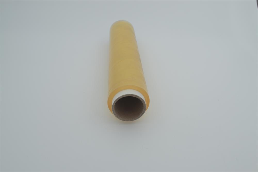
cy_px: 86
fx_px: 236
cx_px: 129
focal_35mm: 33
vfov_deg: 39.9
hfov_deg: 57.2
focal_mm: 22
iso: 100
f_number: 6.3
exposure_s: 1/100
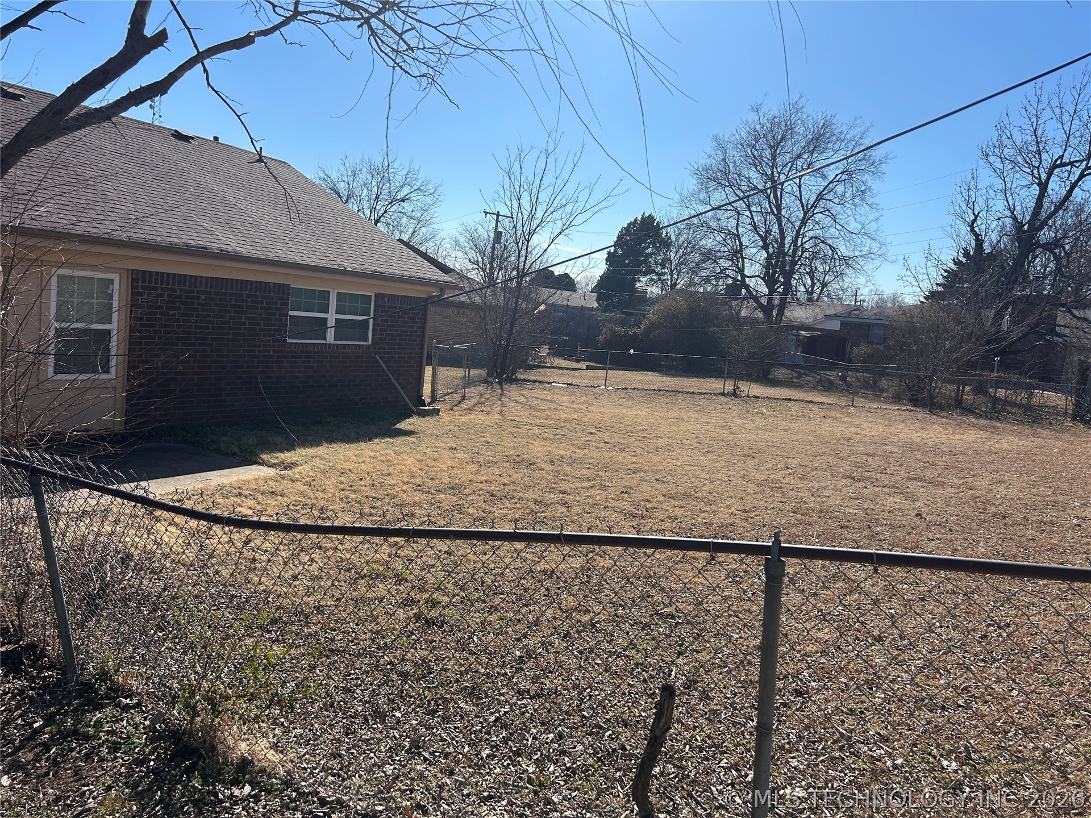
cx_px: 546
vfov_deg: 53.1
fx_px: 819
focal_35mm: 26
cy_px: 409
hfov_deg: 67.3
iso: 50
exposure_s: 1/5587
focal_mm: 5.7
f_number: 1.5
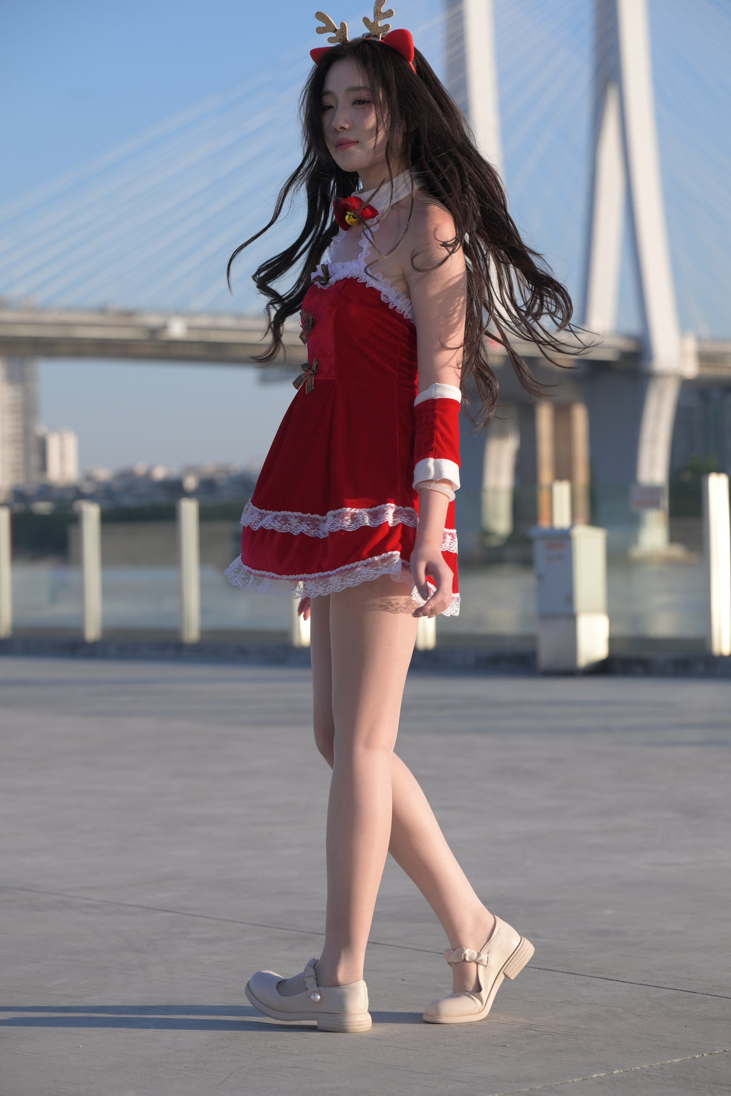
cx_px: 366
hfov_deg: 12.5
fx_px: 3350
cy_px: 548
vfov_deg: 18.6
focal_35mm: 110
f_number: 5
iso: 160
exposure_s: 1/640
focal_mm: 110
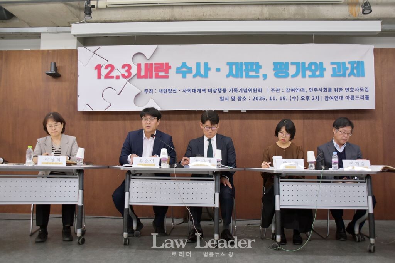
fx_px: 362
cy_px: 132
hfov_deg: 57.2
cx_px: 198
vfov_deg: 40.0
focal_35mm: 33
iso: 800
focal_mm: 22
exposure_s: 1/200
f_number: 3.8
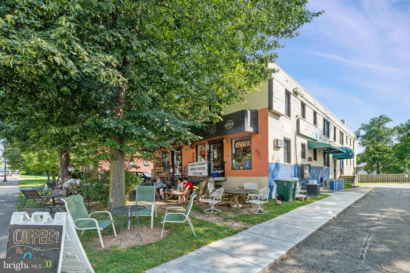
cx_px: 205
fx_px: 159
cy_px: 136
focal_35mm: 14
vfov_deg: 81.2
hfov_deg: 104.3
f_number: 9
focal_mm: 14
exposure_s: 1/160
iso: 400
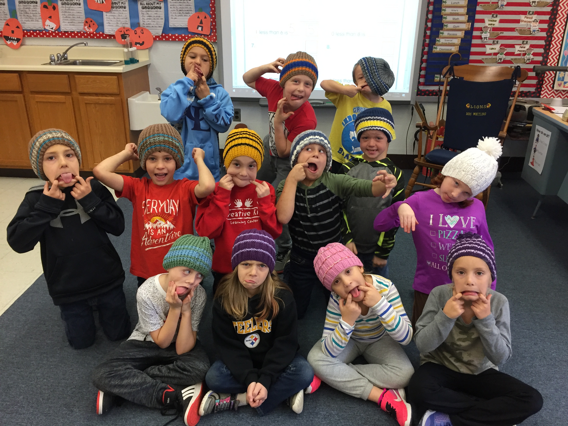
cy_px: 213
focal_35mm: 29
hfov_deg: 61.7
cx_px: 284
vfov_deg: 48.2
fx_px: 476
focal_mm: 4.15
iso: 50
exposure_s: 1/30
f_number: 2.2
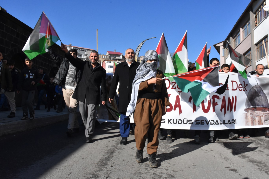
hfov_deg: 67.4
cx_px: 134
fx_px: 202
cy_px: 90
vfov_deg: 47.9
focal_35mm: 27
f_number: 18
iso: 2000
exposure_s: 1/1250
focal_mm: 18
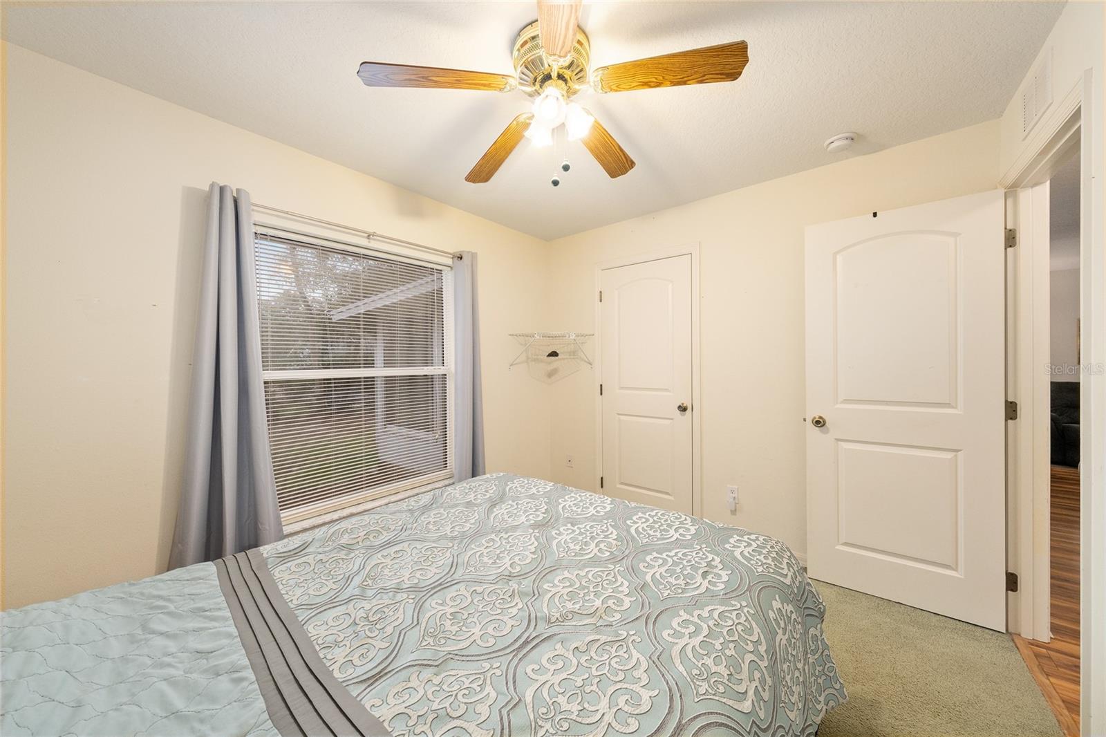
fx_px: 399
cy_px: 368
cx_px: 553
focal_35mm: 13
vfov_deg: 85.4
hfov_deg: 108.3
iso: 400
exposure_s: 1/20
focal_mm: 13
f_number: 8
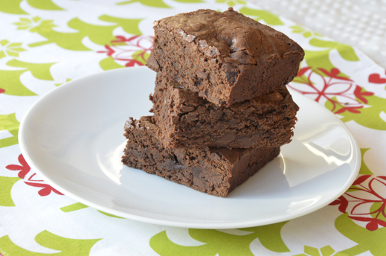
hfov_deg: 14.4
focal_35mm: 143
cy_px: 123
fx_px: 1530
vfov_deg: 9.6
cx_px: 191
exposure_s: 1/60
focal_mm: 90
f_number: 11
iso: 1600
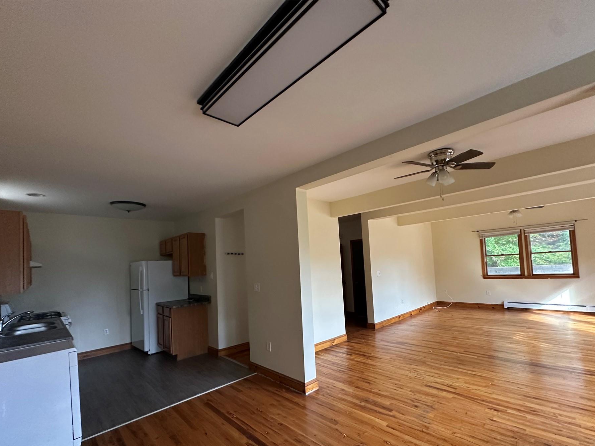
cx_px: 310
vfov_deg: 77.7
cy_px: 254
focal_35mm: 16
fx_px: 275
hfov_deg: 94.4
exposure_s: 1/74
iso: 320
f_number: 2.2
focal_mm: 2.22
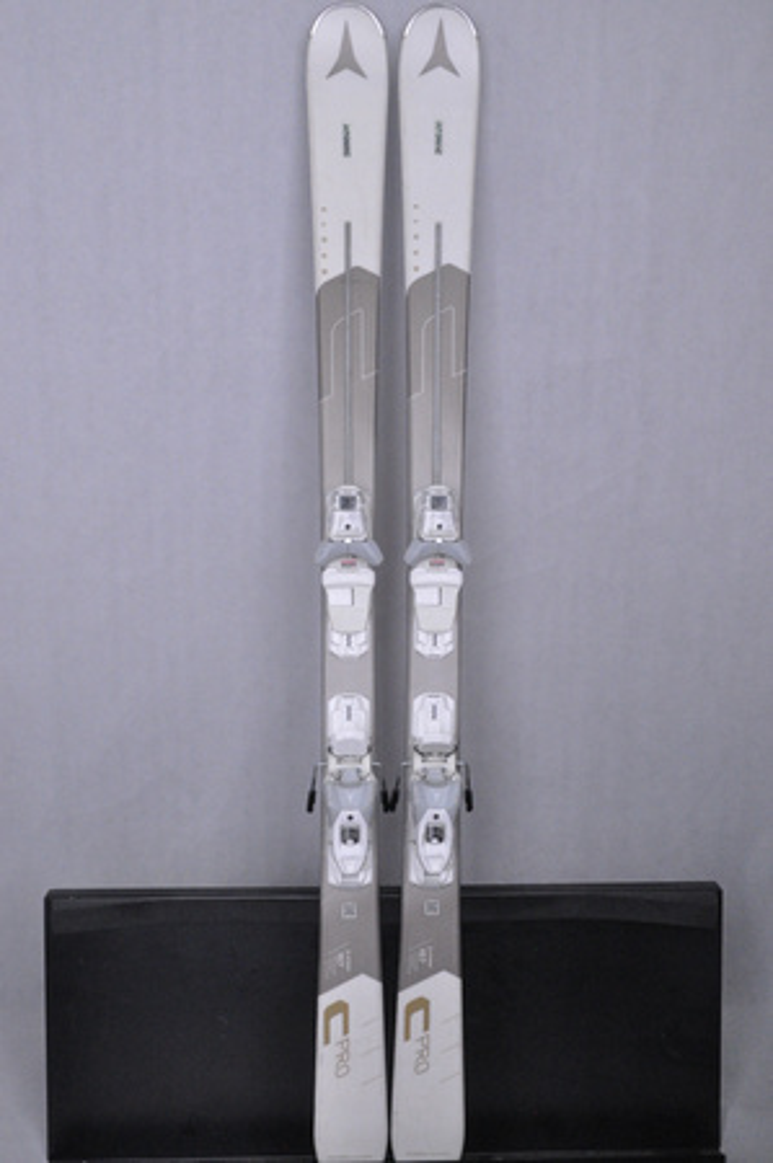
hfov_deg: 34.1
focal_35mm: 39
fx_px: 1259
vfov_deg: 49.6
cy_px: 582
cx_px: 386
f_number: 9.5
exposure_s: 1/125
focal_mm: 26
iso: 3200
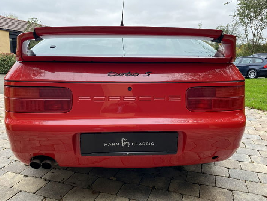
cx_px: 127
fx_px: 216
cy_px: 104
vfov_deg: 49.7
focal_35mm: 28
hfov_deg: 63.4
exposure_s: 1/231
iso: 32
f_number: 1.8
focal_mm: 4.25
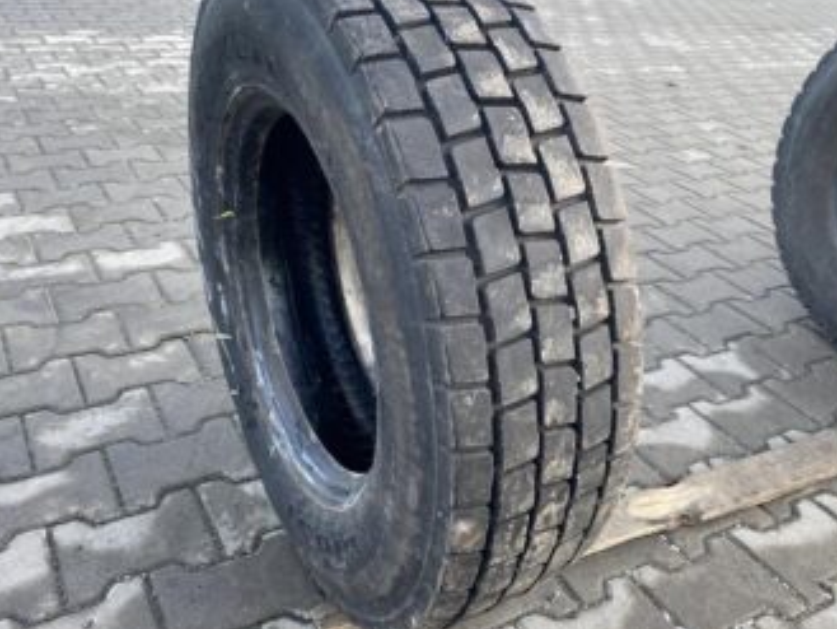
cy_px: 304
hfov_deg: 53.9
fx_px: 822
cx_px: 443
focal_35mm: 34
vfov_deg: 41.8
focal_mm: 4.25
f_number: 1.8
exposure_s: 1/122
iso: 32
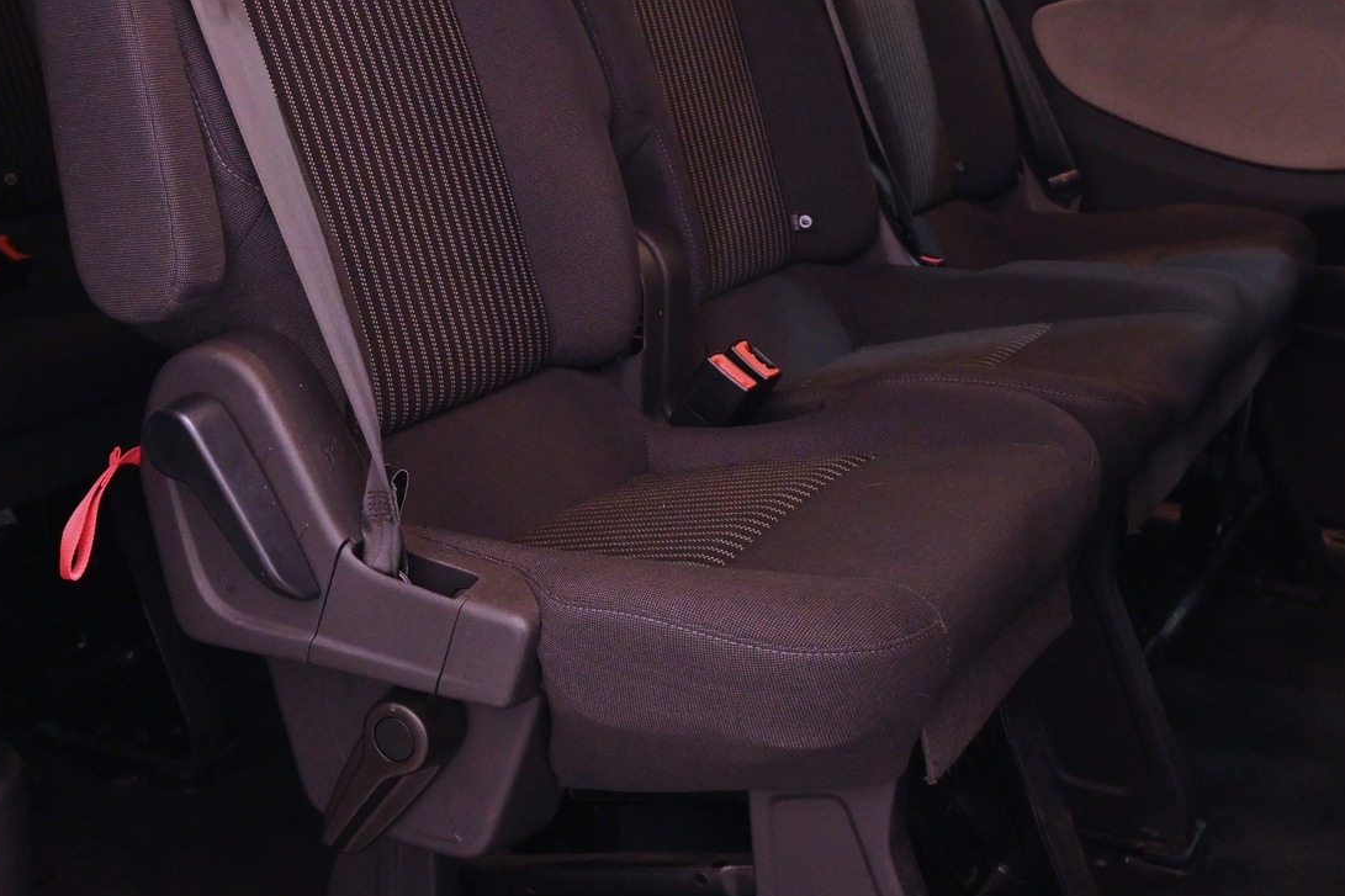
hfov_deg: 39.5
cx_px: 745
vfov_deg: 26.7
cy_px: 249
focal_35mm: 50
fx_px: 1872
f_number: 4.5
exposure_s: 1/80
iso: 3200
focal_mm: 22.5
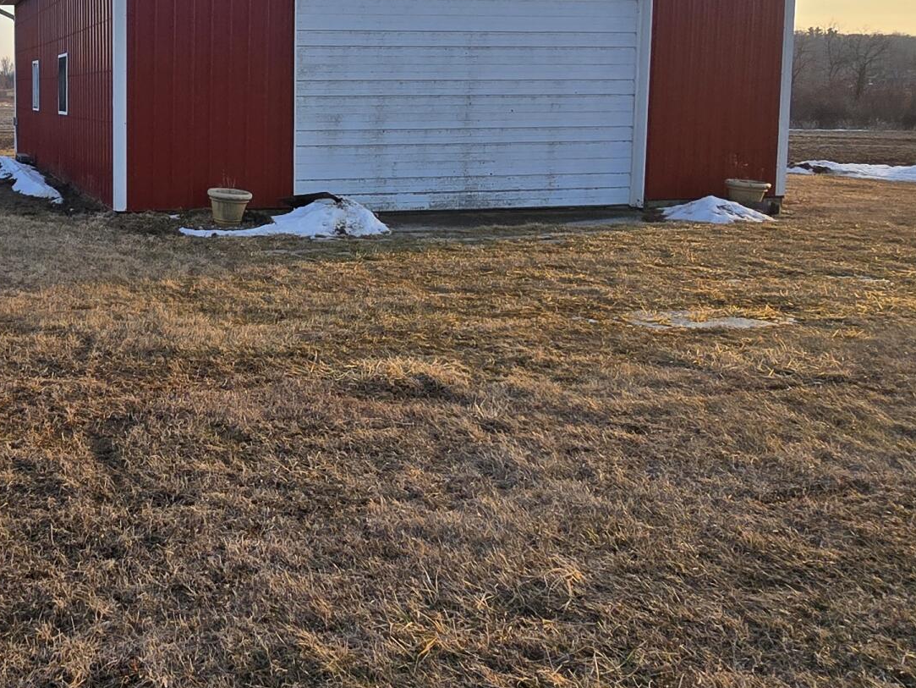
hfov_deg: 47.1
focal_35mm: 36
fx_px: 953
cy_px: 207
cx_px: 123
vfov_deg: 39.0
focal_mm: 2.2
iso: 50
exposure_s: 1/1078
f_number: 2.2
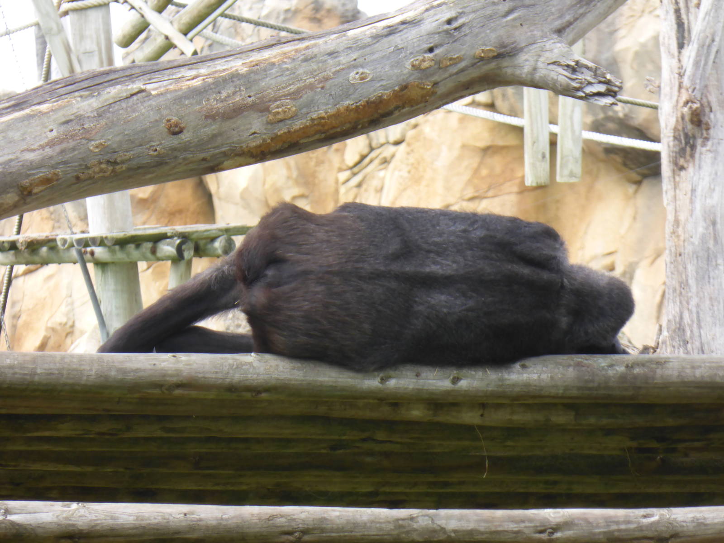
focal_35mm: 480
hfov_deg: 4.1
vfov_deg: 3.1
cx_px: 362
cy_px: 272
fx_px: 10039
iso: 200
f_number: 6.4
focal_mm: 86
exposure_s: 1/125
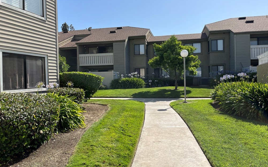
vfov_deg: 44.5
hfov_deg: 66.5
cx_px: 133
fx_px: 205
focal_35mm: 28
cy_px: 77
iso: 50
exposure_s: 1/3745
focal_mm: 5.1
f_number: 1.6
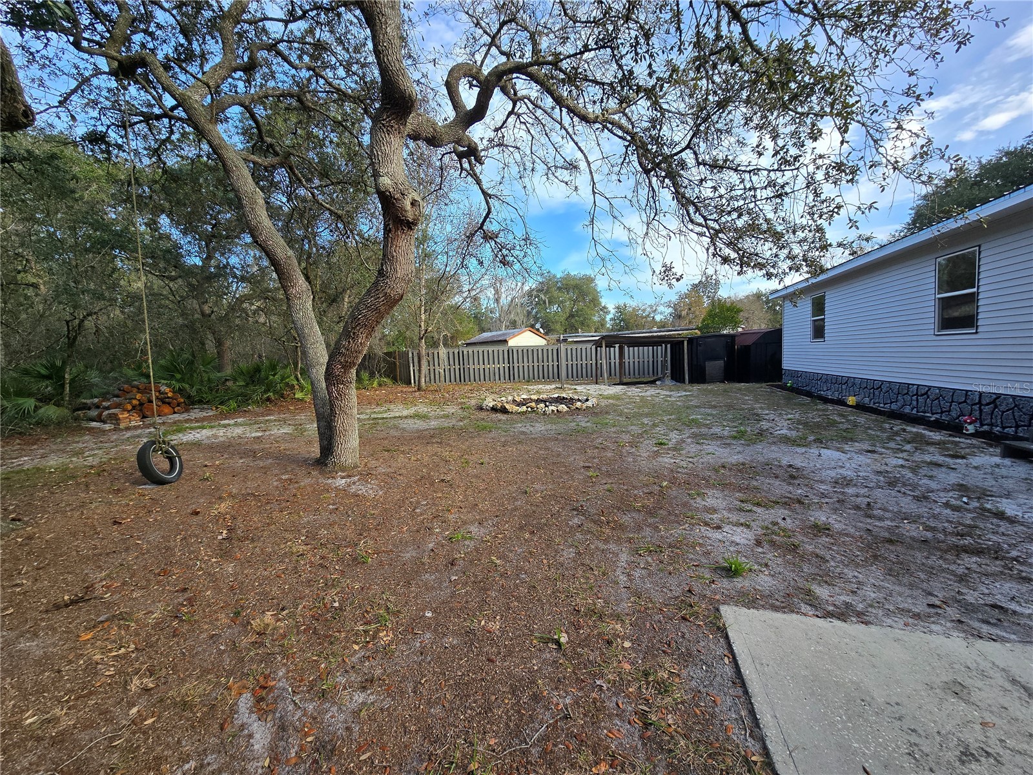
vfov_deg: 89.9
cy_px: 388
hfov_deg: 106.2
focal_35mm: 13
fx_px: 388
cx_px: 516
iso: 50
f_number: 2.2
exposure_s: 1/579
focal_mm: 2.2
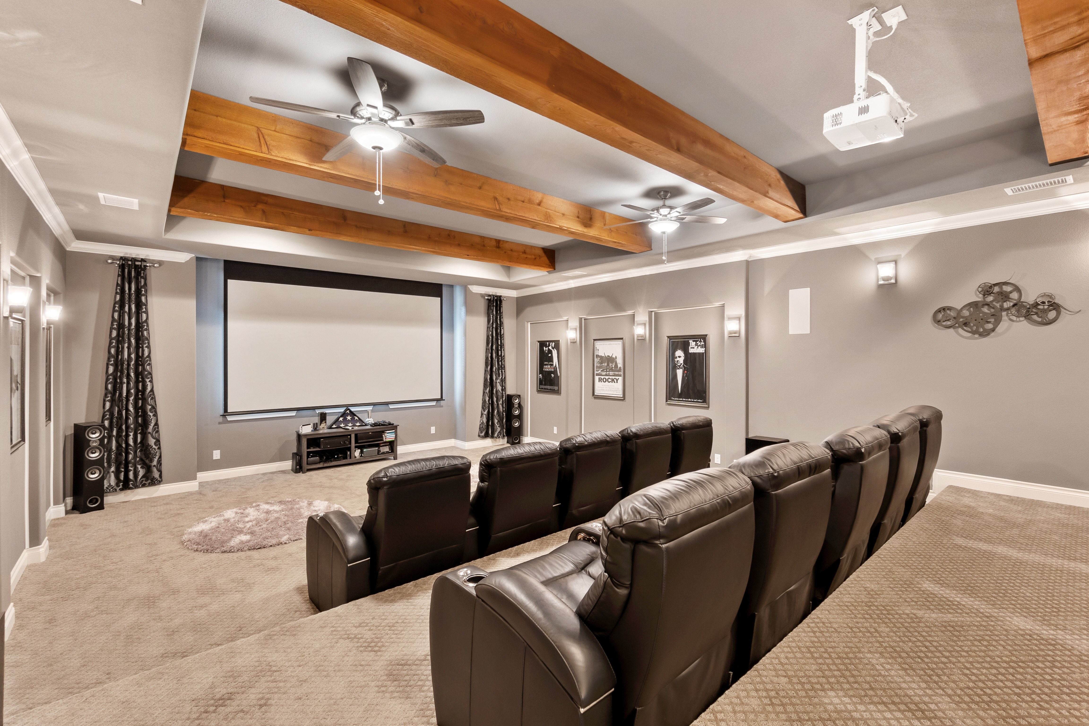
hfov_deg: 100.4
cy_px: 363
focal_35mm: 15
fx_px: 454
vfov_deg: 77.3
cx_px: 544
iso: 200
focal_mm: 10
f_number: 8
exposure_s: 5
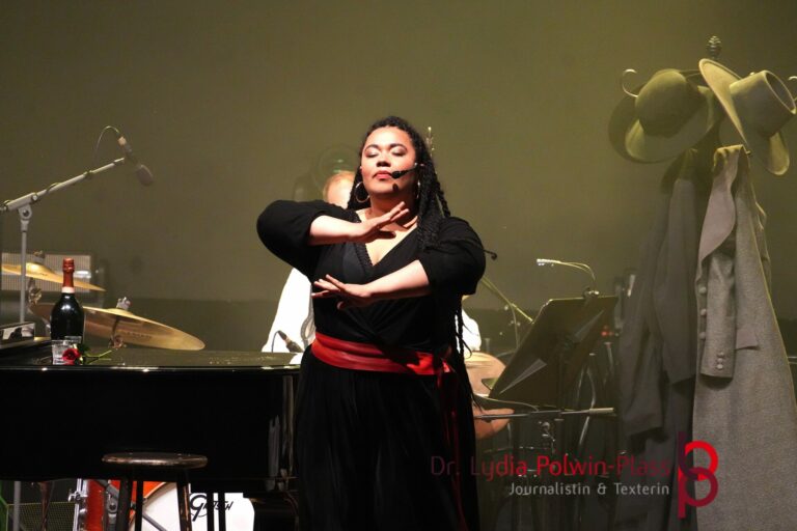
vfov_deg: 3.1
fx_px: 9962
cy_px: 266
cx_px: 398
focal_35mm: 450
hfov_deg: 4.6
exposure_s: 1/125
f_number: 6.3
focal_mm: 300
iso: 6400
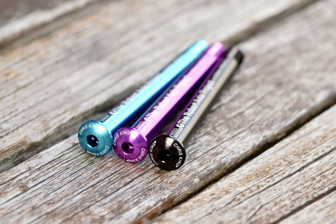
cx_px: 168
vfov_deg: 16.3
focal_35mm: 84
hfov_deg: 24.2
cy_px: 112
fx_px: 784
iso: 1000
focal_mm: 56
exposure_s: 1/1000
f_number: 2.8
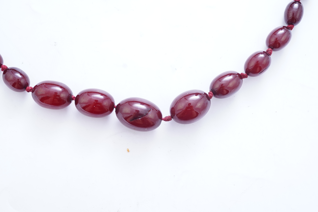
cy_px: 106
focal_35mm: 45
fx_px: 397
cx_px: 159
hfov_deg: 43.6
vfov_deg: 29.9
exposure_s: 1/30
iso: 250
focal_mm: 30
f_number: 14
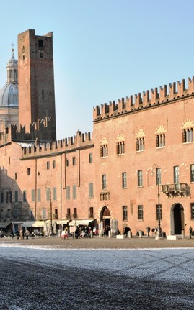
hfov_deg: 18.8
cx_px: 21
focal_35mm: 68
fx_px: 576
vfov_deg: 29.8
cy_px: 226
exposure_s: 1/350
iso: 400
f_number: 9.5
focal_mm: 24
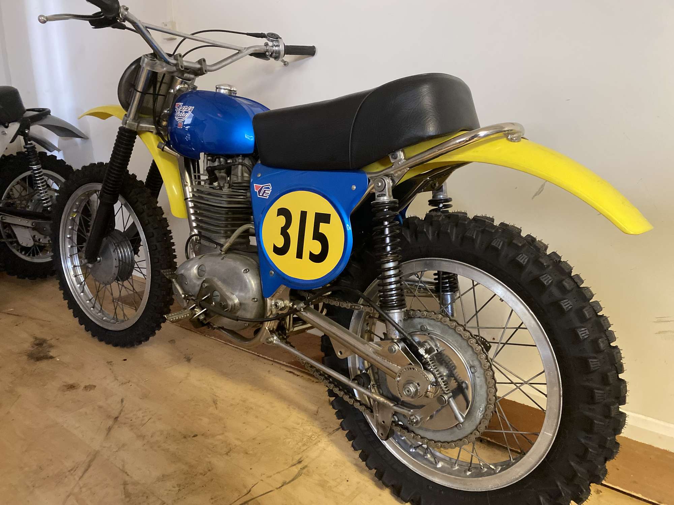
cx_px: 337
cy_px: 252
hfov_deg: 67.3
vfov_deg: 53.1
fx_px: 506
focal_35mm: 26
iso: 1000
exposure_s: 1/25
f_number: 1.8
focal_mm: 4.25
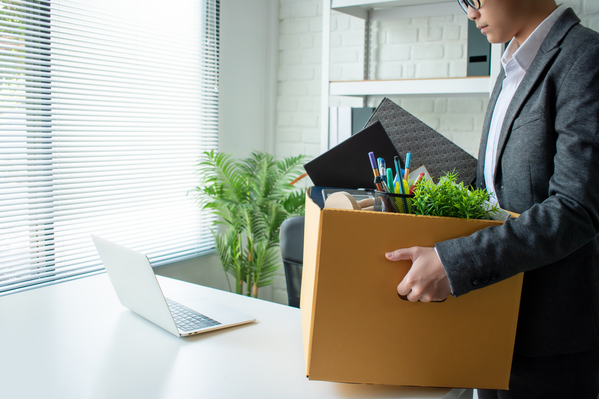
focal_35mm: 36
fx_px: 599
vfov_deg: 36.9
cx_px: 300
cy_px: 200
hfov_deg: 53.1
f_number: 3.8
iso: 125
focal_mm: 24
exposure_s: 1/30
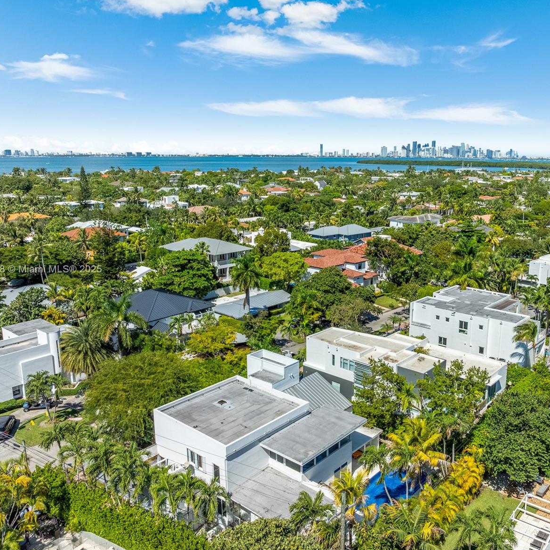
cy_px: 270
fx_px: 521
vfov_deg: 55.6
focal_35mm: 29
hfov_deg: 55.2
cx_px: 328
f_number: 5.6
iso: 100
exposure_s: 1/1250
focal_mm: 12.29
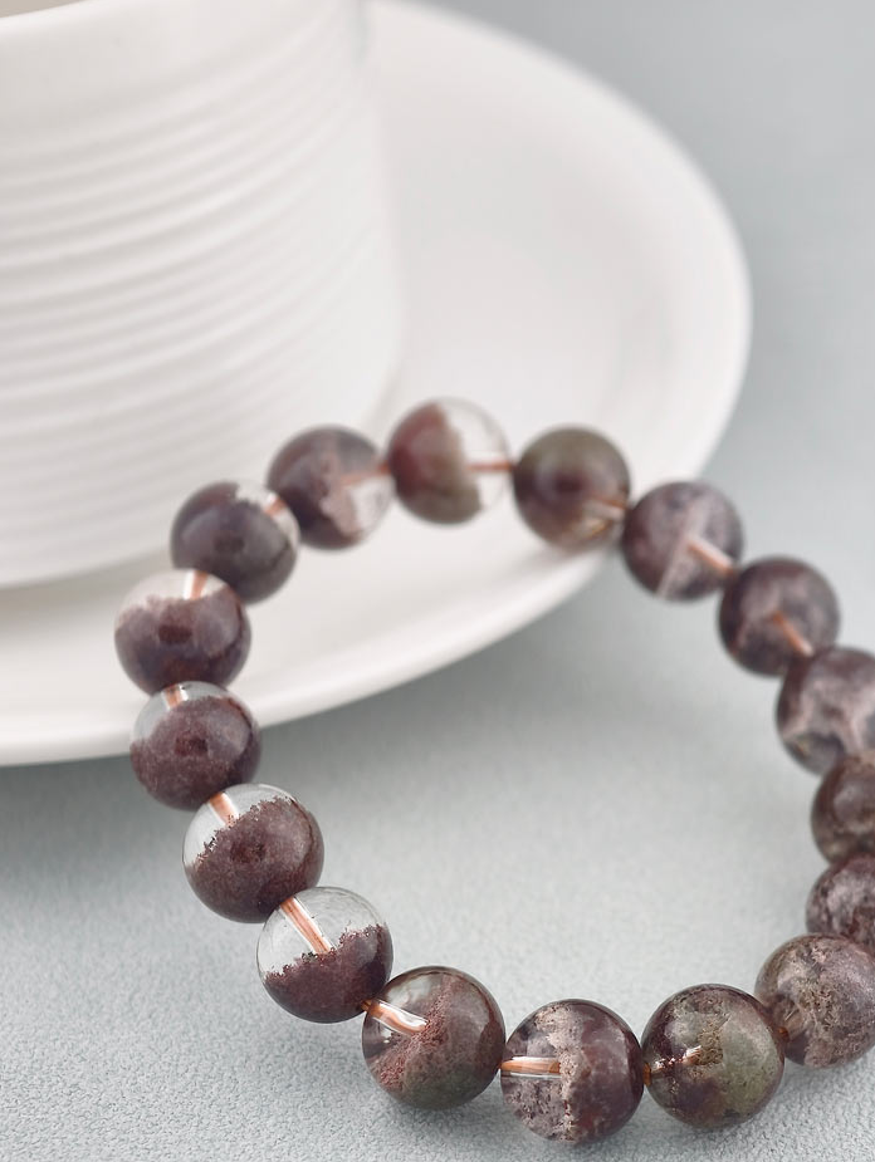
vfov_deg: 18.5
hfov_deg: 14.0
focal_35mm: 106
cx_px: 504
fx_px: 3565
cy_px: 712
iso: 125
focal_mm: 22.48
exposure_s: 1/160
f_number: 2.67
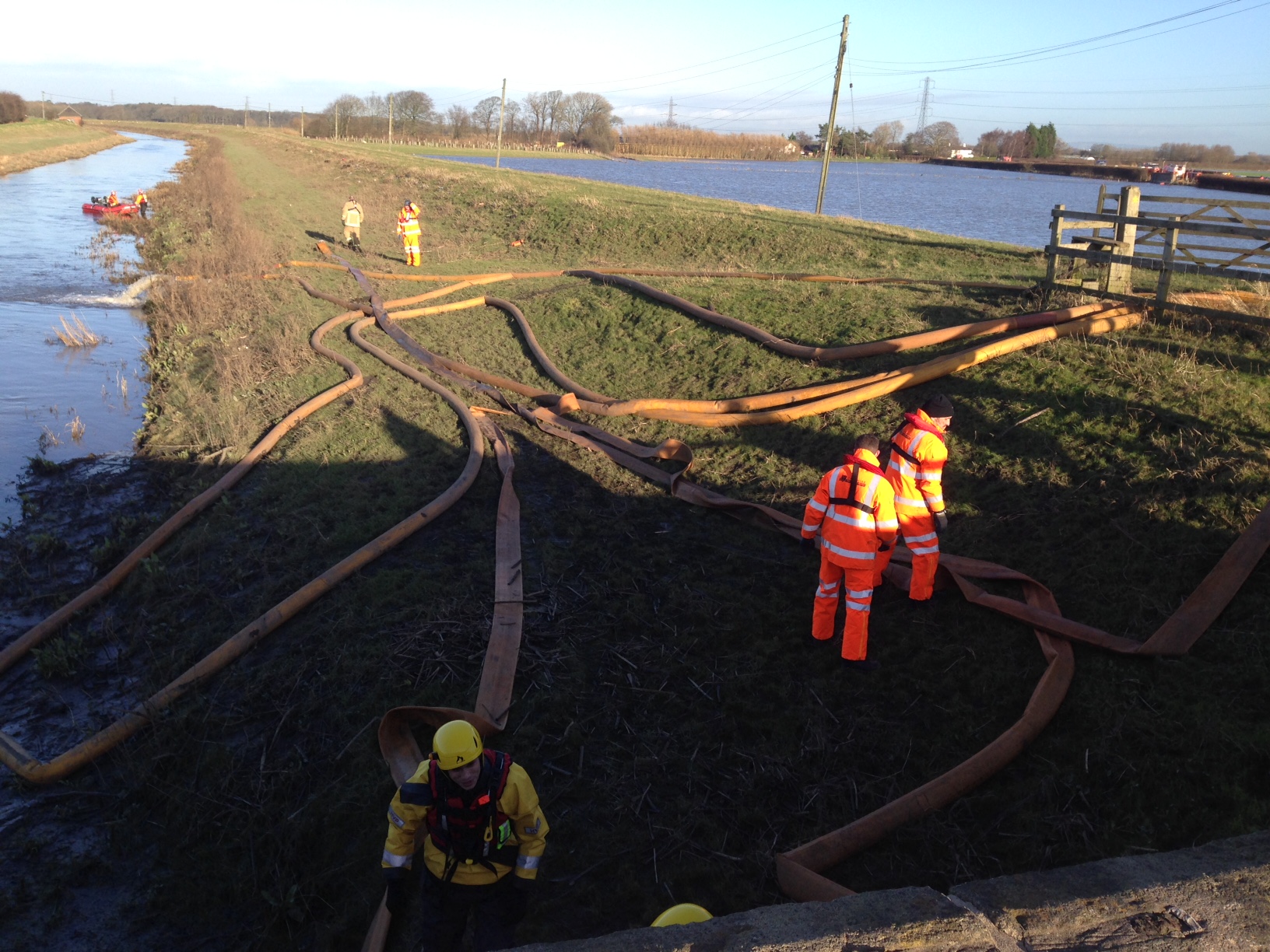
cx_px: 635
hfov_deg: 55.4
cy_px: 476
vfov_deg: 42.9
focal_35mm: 33
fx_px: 1211
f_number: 2.4
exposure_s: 1/661
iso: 50
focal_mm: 4.12
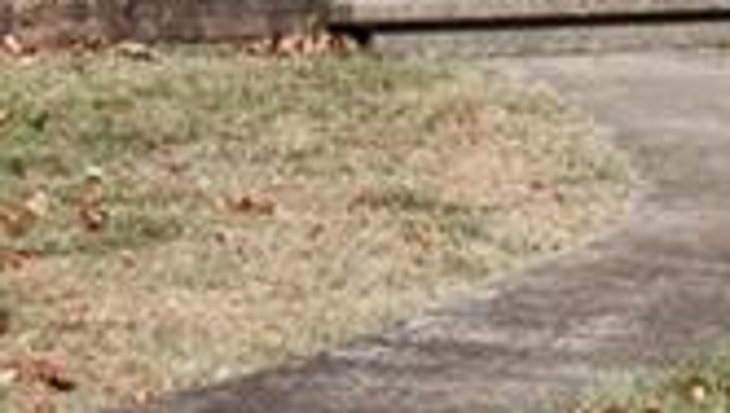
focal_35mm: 261
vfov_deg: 4.5
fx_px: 5065
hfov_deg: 8.2
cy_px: -641
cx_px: 699
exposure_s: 1/640
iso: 800
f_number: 13
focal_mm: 27
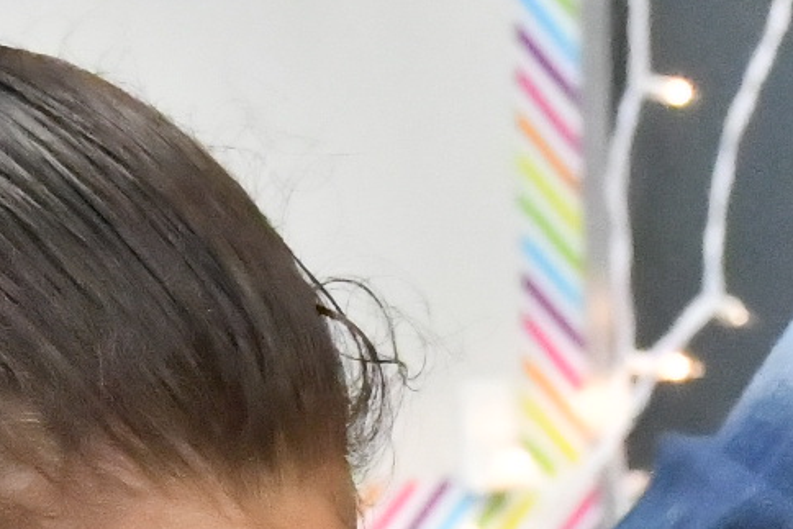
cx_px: 750
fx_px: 7227
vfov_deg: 4.2
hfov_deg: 6.3
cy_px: 780
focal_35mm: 328
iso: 20000
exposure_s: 1/640
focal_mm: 38
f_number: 6.3
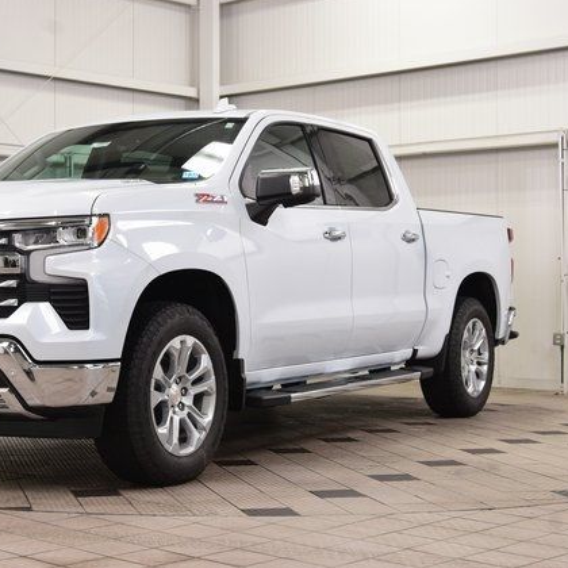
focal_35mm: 70
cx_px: 151
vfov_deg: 24.7
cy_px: 282
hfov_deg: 24.4
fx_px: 1299
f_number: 8
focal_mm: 36
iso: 1100
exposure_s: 1/60
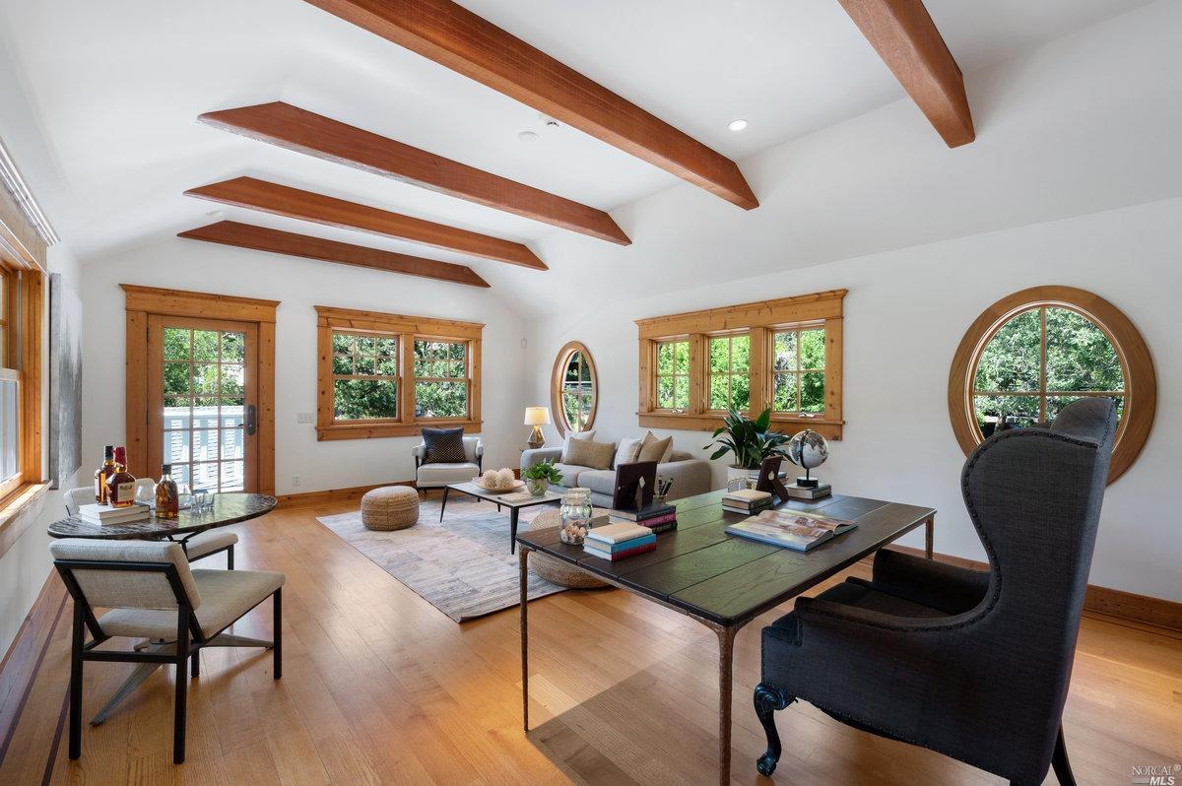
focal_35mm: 15
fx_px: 492
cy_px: 393
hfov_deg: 100.4
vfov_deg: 77.2
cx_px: 591
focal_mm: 15
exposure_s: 1/8
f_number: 11
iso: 400
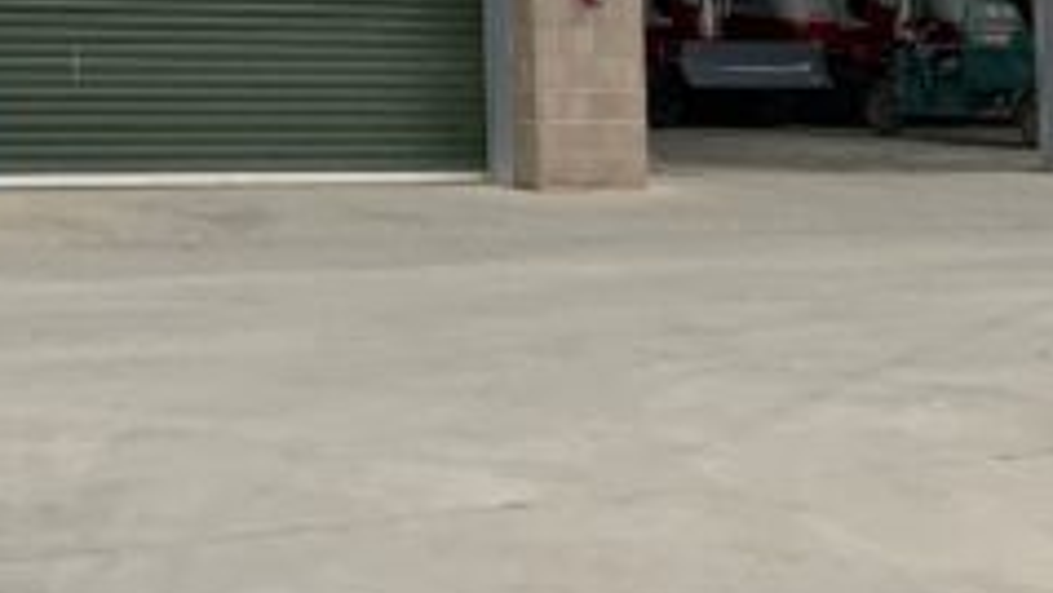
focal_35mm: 136
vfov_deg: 8.3
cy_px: -726
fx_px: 3798
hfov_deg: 14.8
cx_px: -465
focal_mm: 3
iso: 16
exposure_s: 1/1076
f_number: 1.8
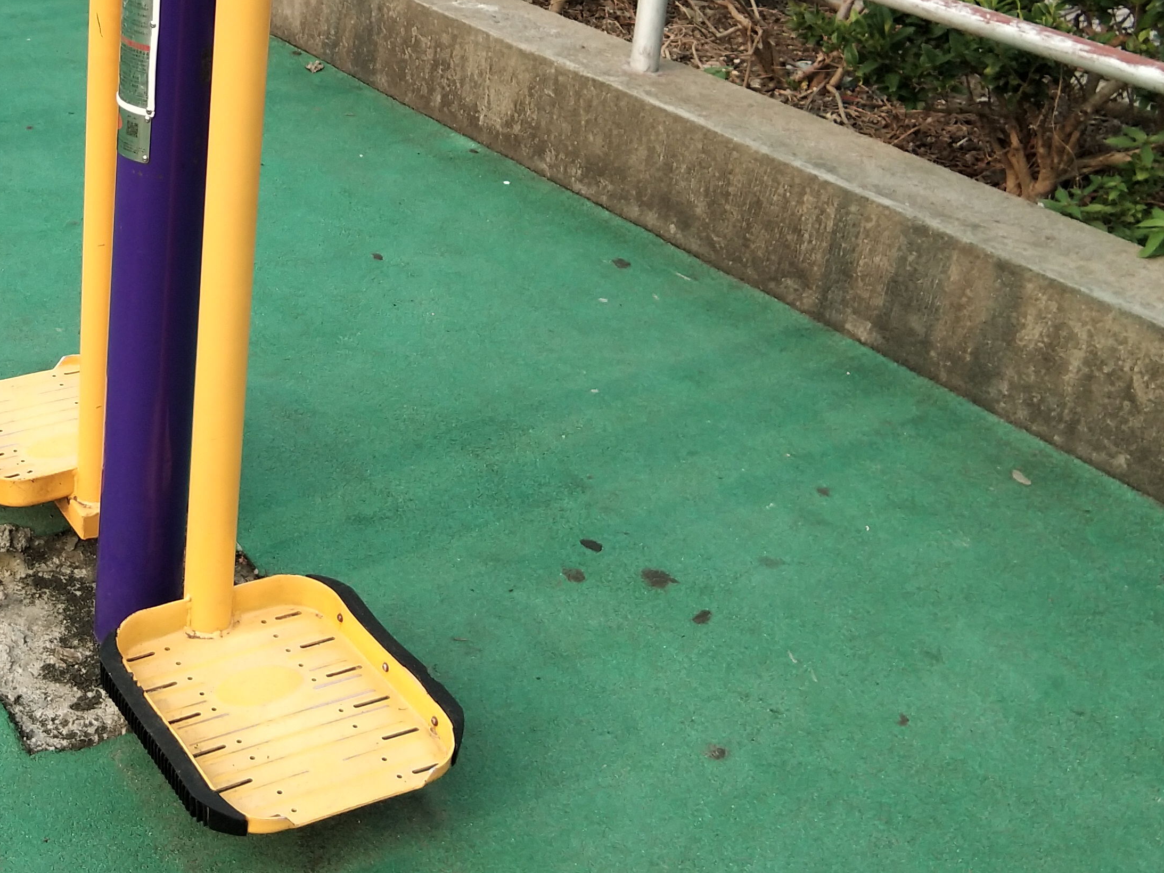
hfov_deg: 31.6
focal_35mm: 59
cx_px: 190
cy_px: 141
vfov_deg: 24.3
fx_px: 1984
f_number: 2.2
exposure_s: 1/272
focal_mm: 3.69
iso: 50
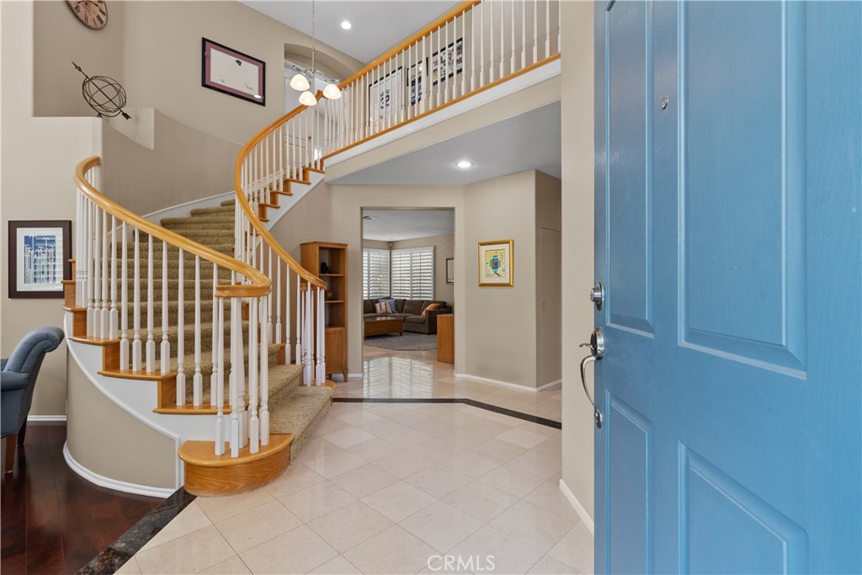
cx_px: 431
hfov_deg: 96.7
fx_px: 383
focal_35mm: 16
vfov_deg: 73.8
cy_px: 288
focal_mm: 16
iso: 640
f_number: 8
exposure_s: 1/10
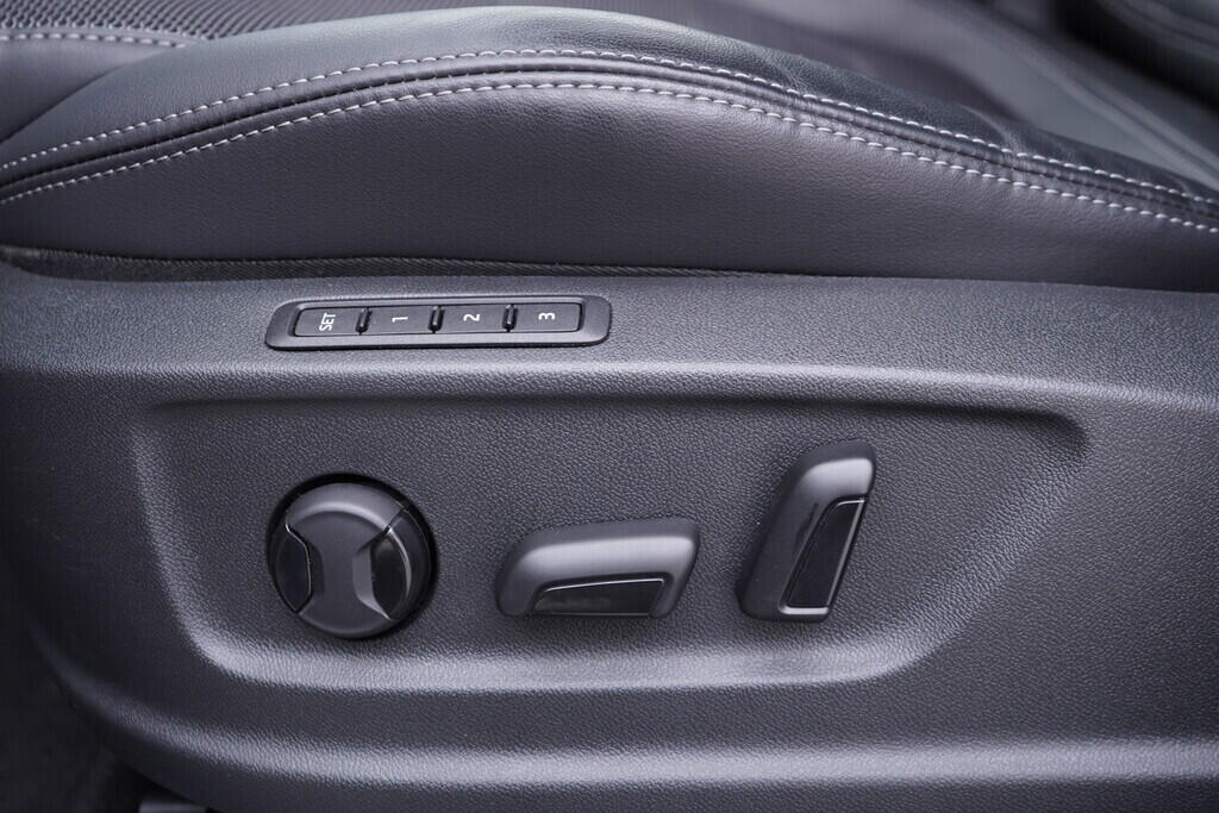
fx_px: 1219
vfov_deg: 36.9
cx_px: 610
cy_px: 406
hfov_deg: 53.1
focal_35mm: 36
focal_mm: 24
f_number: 2.8
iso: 250
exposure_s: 1/40
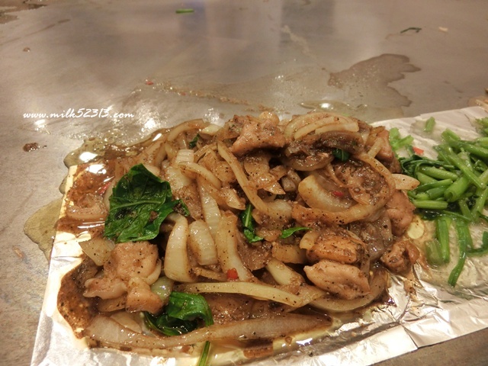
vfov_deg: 56.8
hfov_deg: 71.6
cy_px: 183
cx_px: 244
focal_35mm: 24
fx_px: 338
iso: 200
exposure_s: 1/60
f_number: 3
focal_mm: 4.24
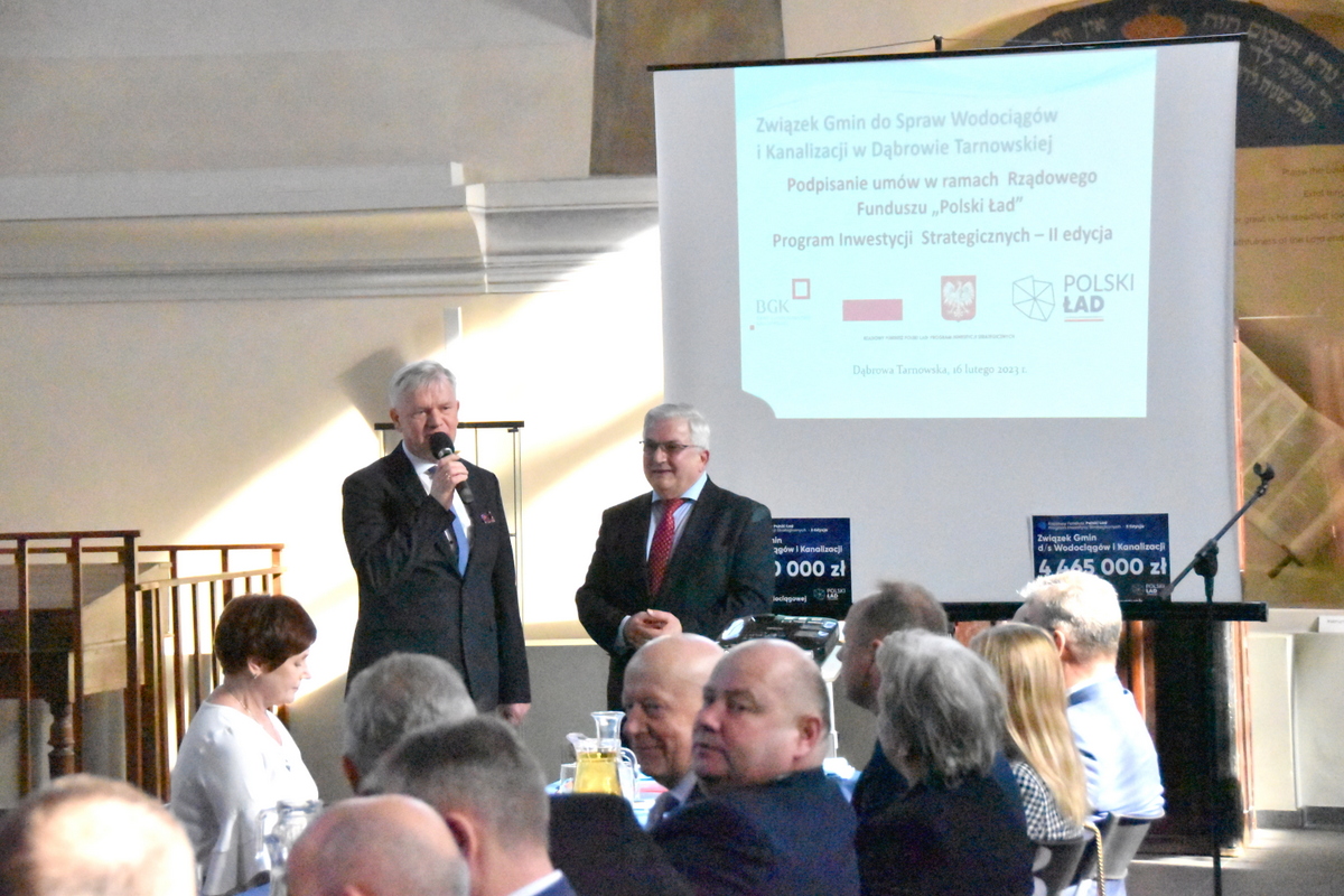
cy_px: 448
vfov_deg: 13.0
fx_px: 3920
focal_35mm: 105
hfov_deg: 19.5
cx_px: 672
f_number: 5
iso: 20000
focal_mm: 70
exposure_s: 1/4000
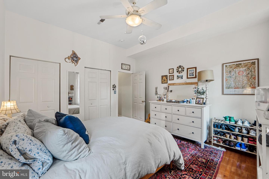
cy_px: 90
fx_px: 112
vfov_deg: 77.3
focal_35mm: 15
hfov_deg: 100.4
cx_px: 134
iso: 100
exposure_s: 1/13
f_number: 9
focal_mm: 10
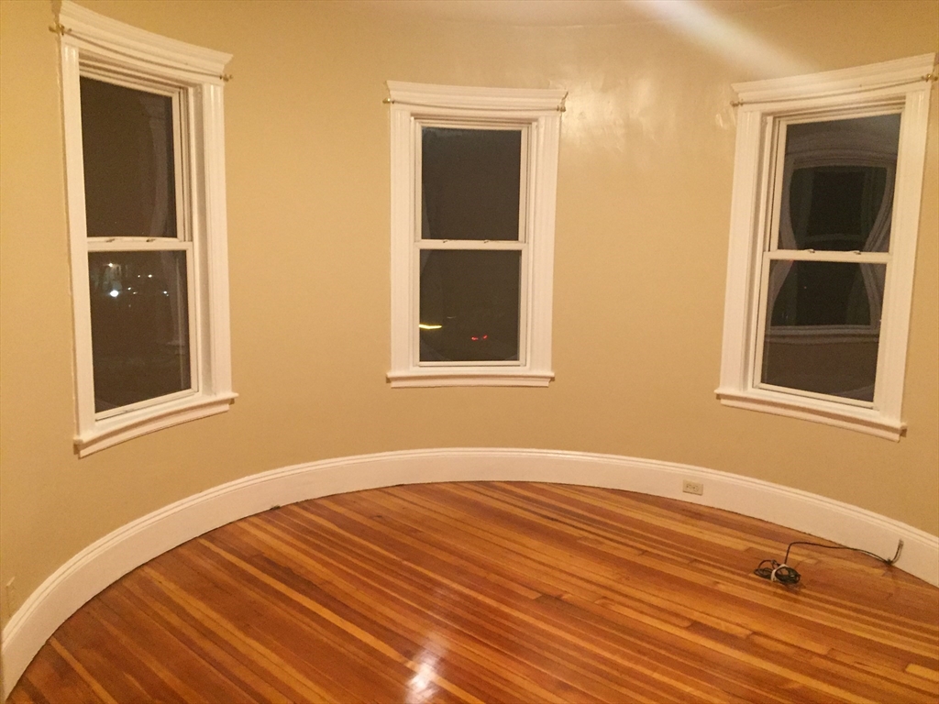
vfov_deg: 48.2
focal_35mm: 29
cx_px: 470
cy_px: 352
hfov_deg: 61.7
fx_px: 787
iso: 250
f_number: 2.2
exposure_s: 1/20
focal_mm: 4.15
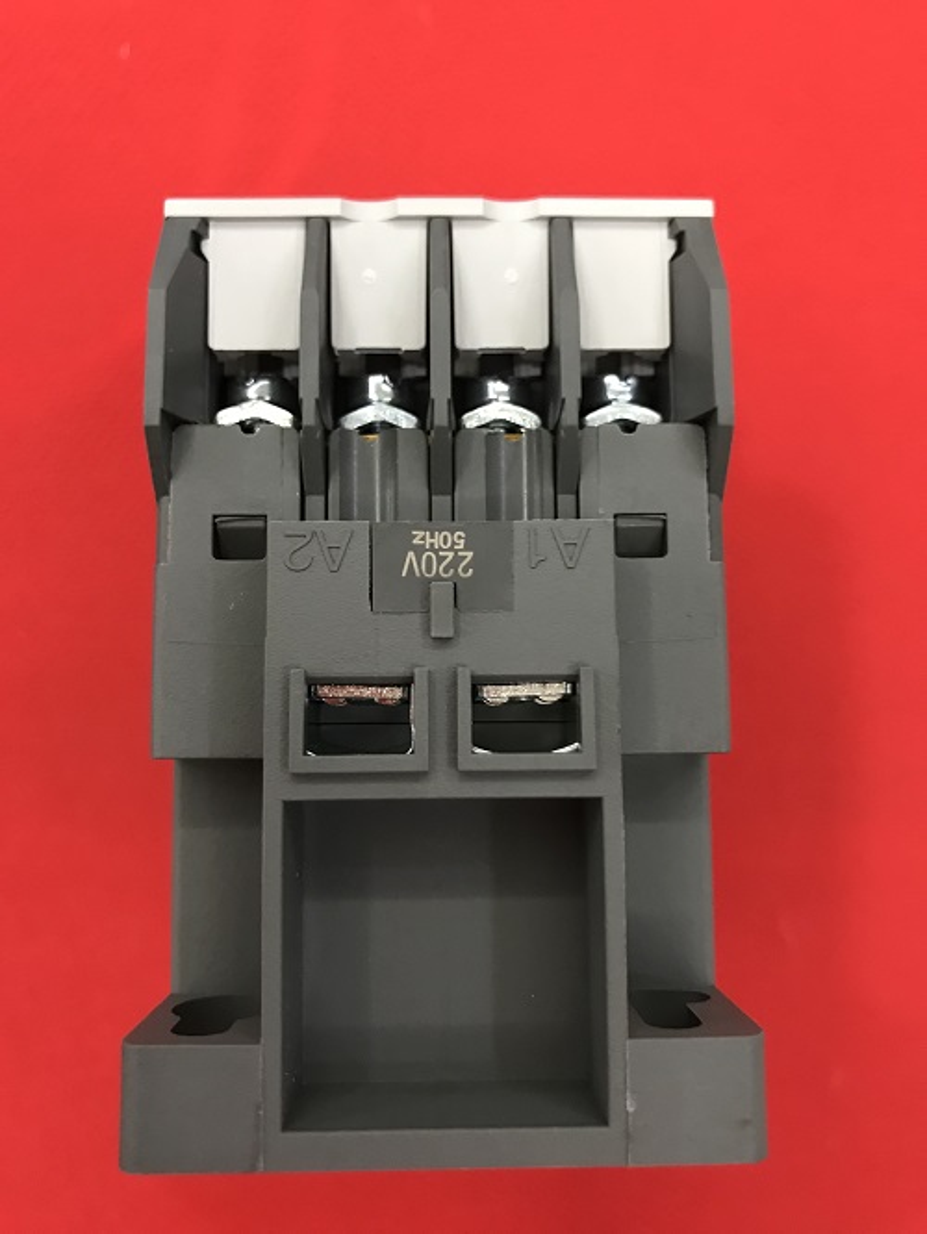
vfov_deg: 63.4
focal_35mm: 28
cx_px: 464
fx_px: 999
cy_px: 617
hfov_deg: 49.8
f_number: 1.8
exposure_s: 1/17
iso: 64
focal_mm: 3.99
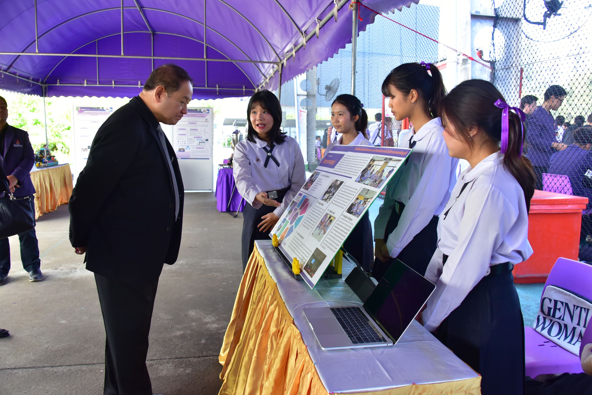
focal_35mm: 28
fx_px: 461
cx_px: 296
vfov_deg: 46.4
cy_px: 198
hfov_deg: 65.5
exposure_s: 1/160
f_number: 5.6
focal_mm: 28
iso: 1250
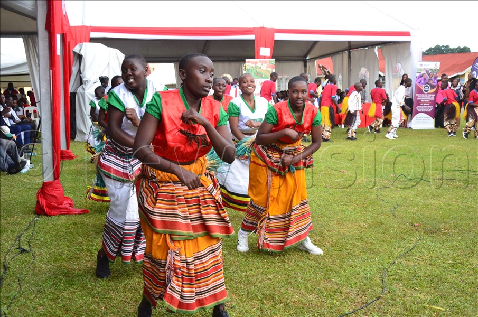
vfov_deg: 31.8
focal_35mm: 42
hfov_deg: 46.5
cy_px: 158
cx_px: 239
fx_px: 557
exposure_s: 1/640
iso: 1600
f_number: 5.6
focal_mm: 28
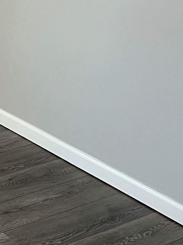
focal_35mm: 101
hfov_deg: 13.2
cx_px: -143
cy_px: 192
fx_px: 712
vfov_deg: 19.3
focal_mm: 5.1
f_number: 1.6
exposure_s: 1/60
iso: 125
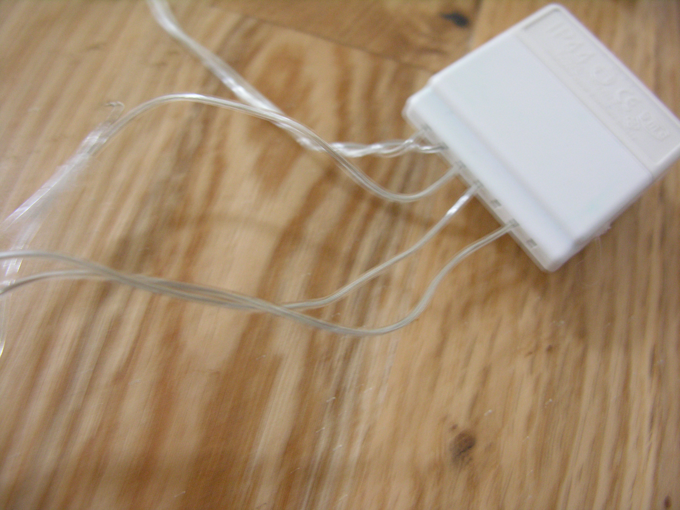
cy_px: 255
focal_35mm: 35
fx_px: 688
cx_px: 340
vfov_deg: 40.7
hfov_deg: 52.6
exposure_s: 1/3.4
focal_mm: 8.9
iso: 200
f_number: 2.8
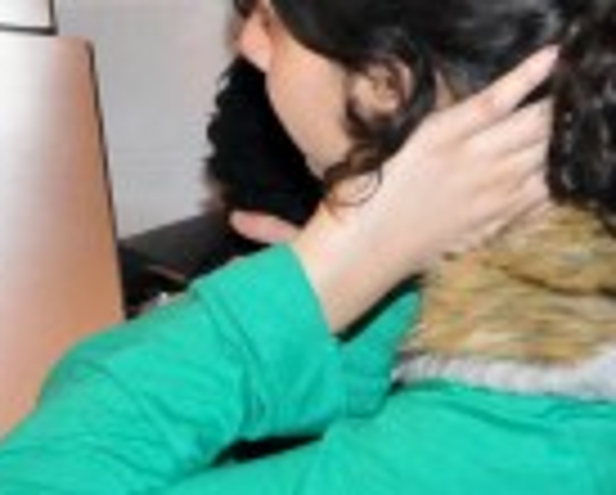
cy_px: 2
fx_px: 3670
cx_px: -328
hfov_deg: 9.3
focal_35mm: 201
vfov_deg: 7.7
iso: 3200
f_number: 7.1
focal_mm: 28
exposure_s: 1/160
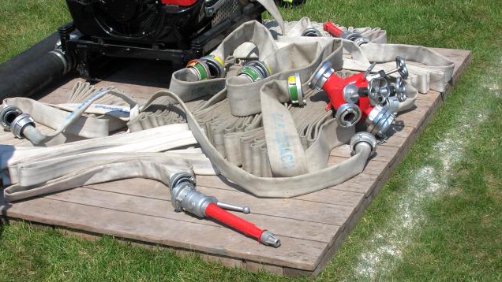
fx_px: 919
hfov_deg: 30.6
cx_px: 250
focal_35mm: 69
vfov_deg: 17.5
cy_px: 150
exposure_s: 1/396
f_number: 6.1
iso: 50
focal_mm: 10.4
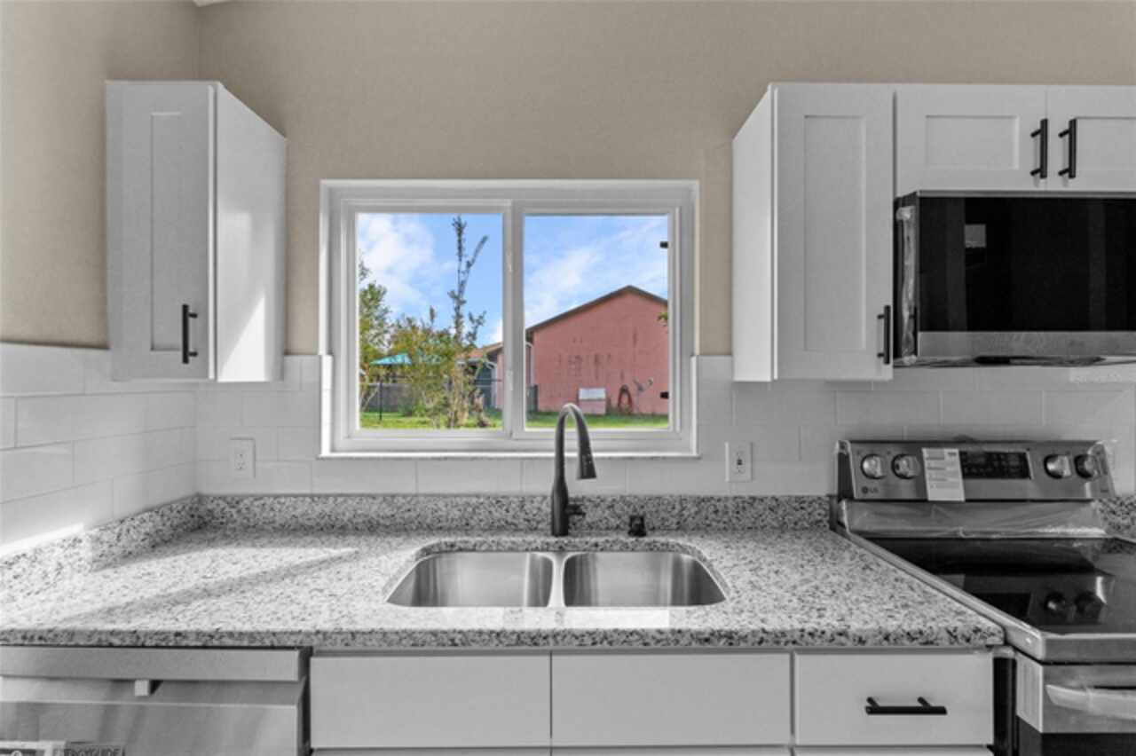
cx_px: 568
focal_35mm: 16
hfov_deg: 96.8
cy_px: 378
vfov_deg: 73.7
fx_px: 505
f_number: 7.1
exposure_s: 1/40
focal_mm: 16
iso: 400
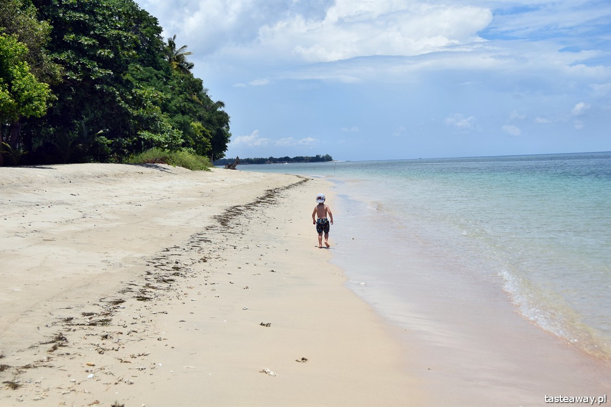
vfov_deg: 28.1
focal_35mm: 48
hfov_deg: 41.1
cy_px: 204
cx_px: 306
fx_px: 815
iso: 100
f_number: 5.6
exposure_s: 1/800
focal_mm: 32
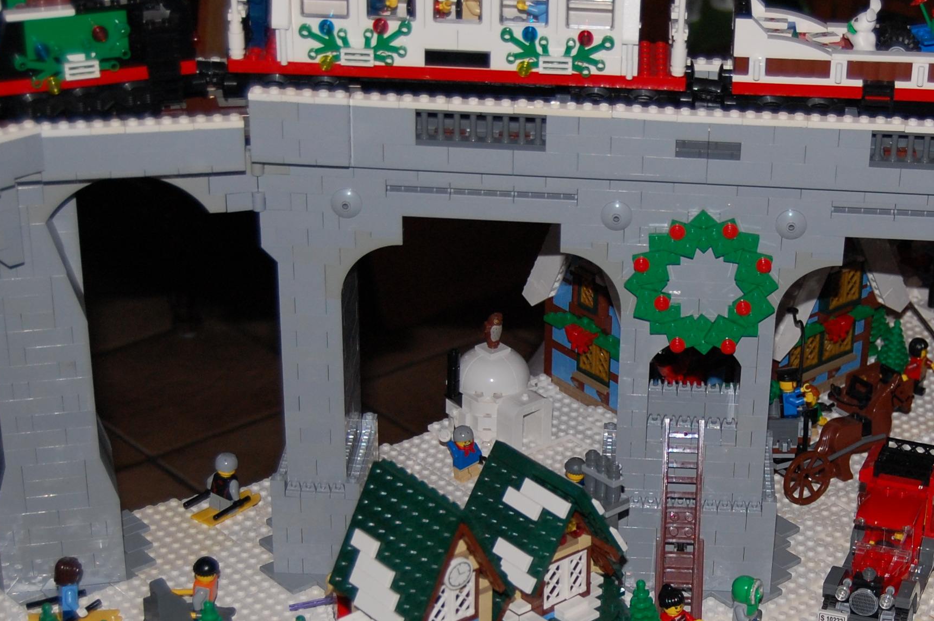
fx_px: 2177
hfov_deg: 24.0
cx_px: 682
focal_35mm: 84
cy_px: 461
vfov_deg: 16.2
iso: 400
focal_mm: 32
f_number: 4.5
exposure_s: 1/60
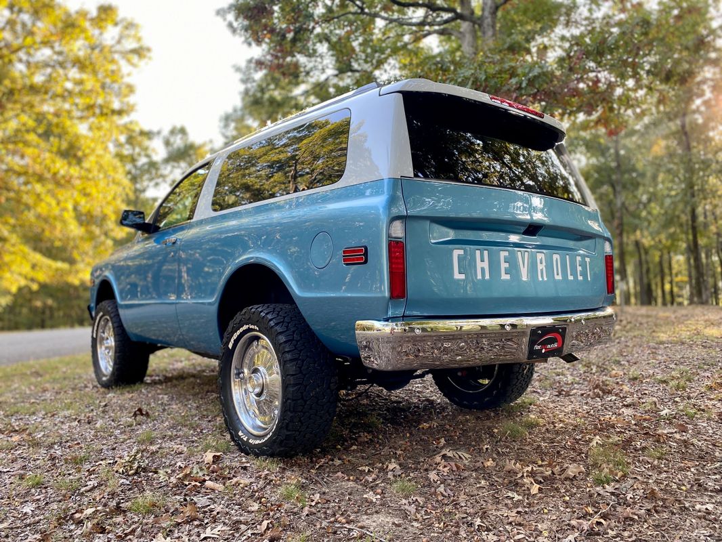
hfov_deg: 67.3
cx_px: 361
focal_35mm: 26
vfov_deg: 53.1
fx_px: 542
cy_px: 271
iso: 80
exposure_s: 1/122
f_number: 1.8
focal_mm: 4.25
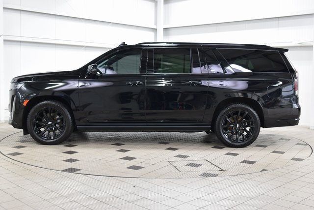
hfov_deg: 45.0
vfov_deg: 30.9
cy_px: 105
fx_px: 379
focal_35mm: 44
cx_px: 157
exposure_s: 1/15
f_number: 6.3
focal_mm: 29
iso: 1000
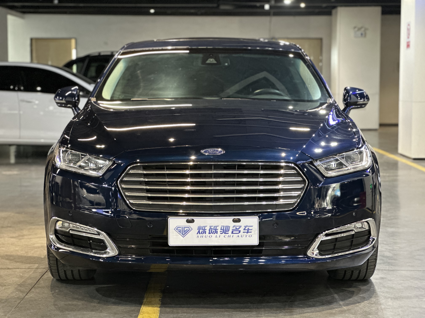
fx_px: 945
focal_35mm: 77
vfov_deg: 19.1
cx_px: 212
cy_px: 159
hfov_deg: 25.3
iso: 500
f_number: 2.8
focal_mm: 9
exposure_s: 1/14
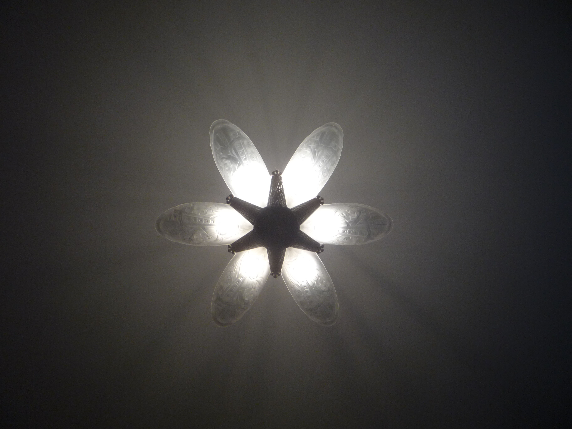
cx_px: 286
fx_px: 496
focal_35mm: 30
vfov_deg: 46.8
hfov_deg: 60.0
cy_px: 214
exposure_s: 1/30
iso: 160
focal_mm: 5.2
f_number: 3.3
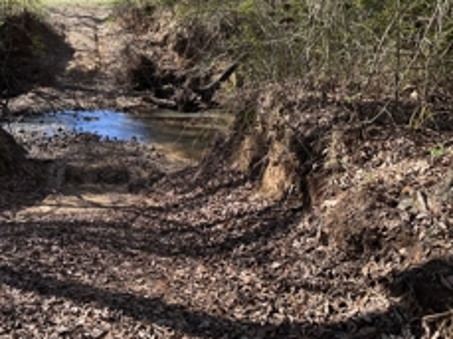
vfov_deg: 33.8
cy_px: 97
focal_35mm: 42
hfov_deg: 43.8
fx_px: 549
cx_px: 129
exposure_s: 1/527
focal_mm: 6.86
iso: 80
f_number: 1.78
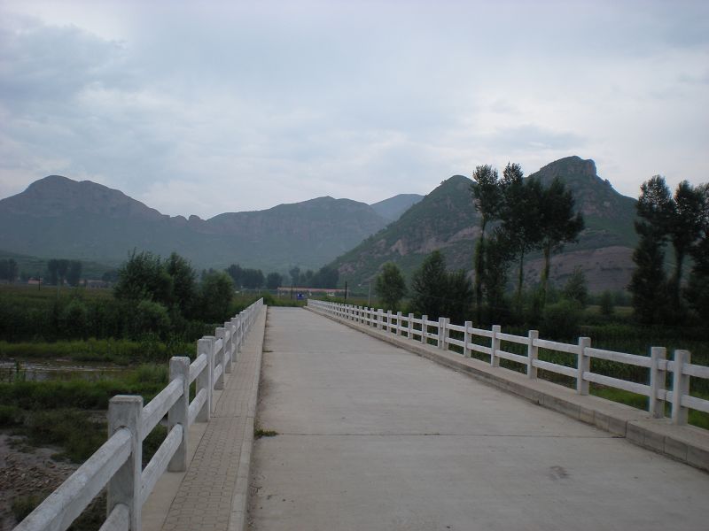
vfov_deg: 37.7
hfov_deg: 49.0
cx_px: 354
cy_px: 266
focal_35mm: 38
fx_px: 778
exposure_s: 1/400
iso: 64
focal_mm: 6.3
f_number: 4.6
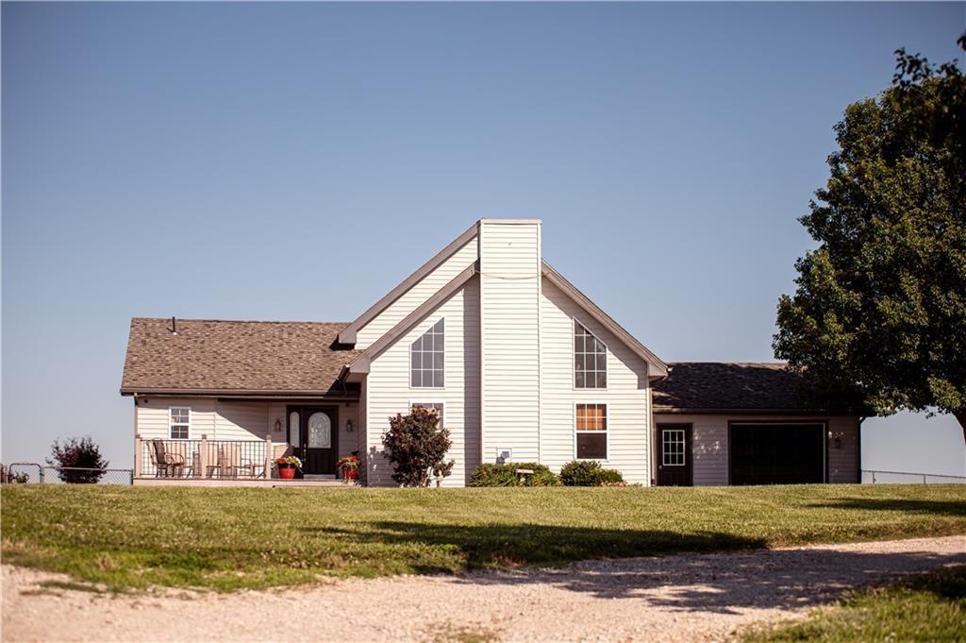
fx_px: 1877
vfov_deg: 19.4
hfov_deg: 28.9
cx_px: 483
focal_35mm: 70
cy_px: 322
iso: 50
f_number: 2.8
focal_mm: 70
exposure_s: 1/4000
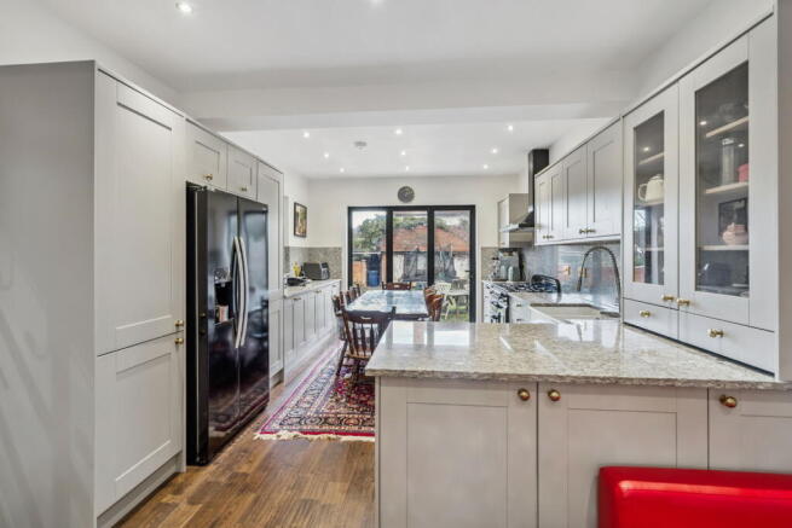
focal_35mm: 16
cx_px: 396
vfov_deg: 73.8
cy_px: 264
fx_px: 352
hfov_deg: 96.7
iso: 320
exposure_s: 1/8
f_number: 5.6
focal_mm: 16
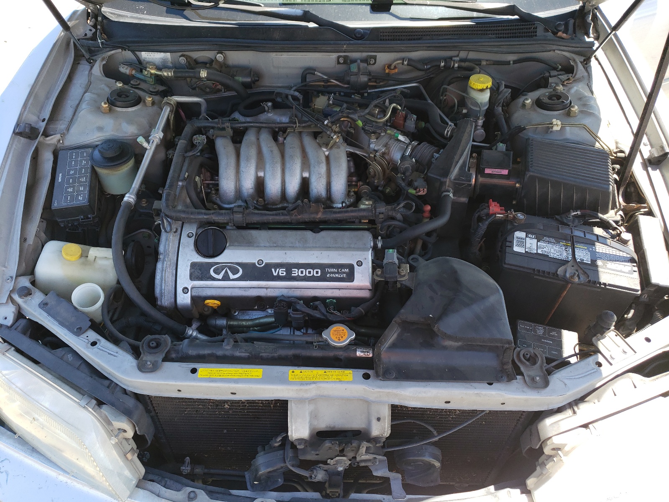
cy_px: 251
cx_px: 334
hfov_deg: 67.3
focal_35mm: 26
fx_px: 502
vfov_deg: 53.1
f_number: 1.5
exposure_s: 1/476
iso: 50
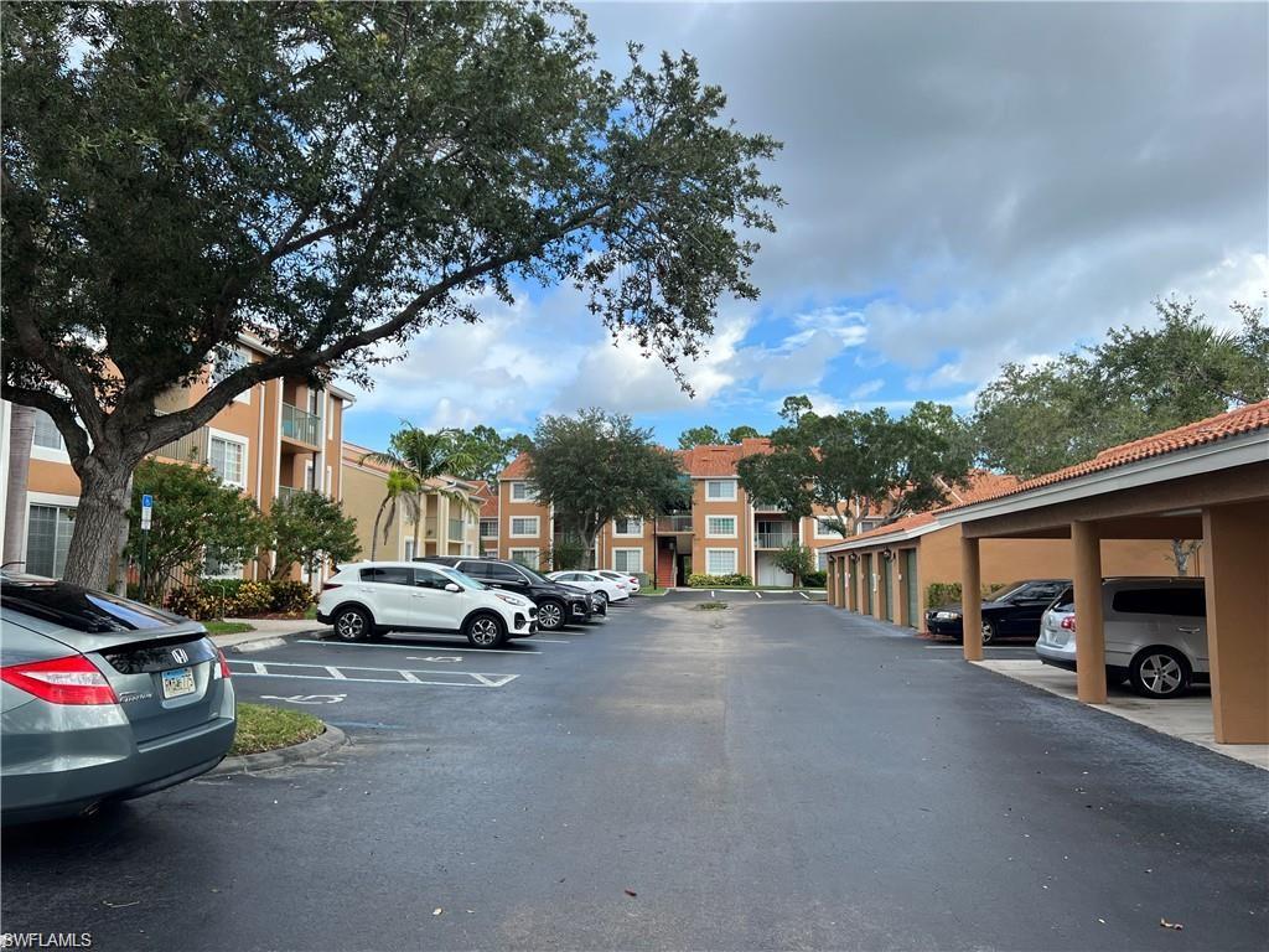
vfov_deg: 53.1
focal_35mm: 26
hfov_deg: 67.3
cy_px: 476
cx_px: 634
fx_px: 953
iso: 50
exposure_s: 1/2299
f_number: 1.5
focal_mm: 5.7
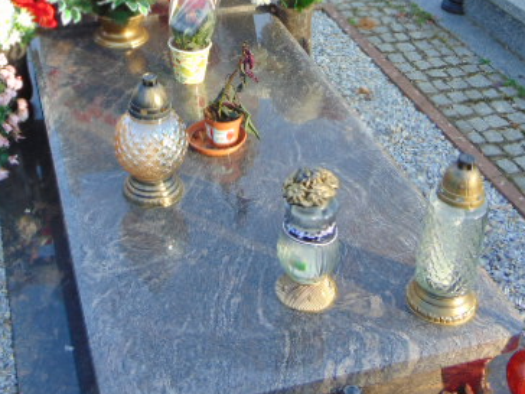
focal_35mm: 58
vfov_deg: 24.8
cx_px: 231
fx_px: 880
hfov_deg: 33.2
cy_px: 74
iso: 80
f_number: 3.2
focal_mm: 5.8
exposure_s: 1/160
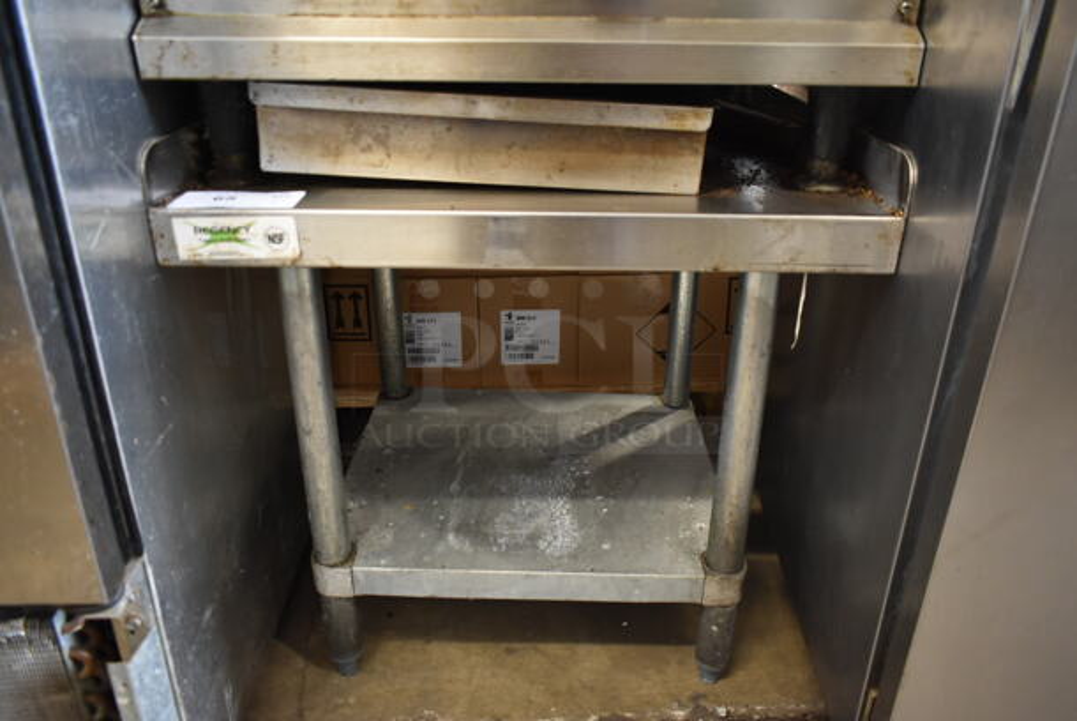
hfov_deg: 67.3
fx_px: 809
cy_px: 360
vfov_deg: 48.0
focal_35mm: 27
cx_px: 538
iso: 1250
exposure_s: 1/30
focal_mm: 18
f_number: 3.5
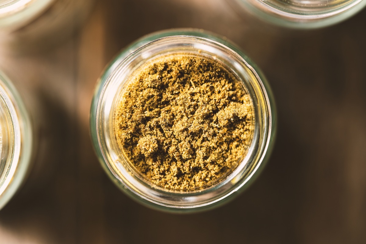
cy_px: 122
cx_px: 183
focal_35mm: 90
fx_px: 915
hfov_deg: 22.6
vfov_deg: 15.2
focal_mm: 90
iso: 100
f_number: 4
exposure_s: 1/125
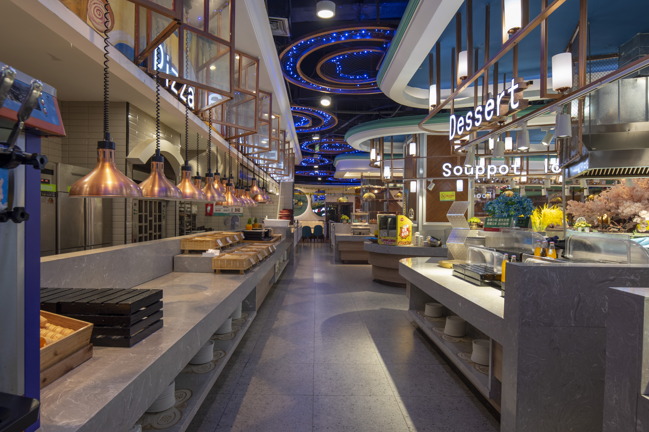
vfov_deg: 61.9
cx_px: 318
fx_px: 361
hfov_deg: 84.0
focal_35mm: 20
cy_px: 215
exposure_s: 1/25
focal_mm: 19
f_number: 7.1
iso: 400
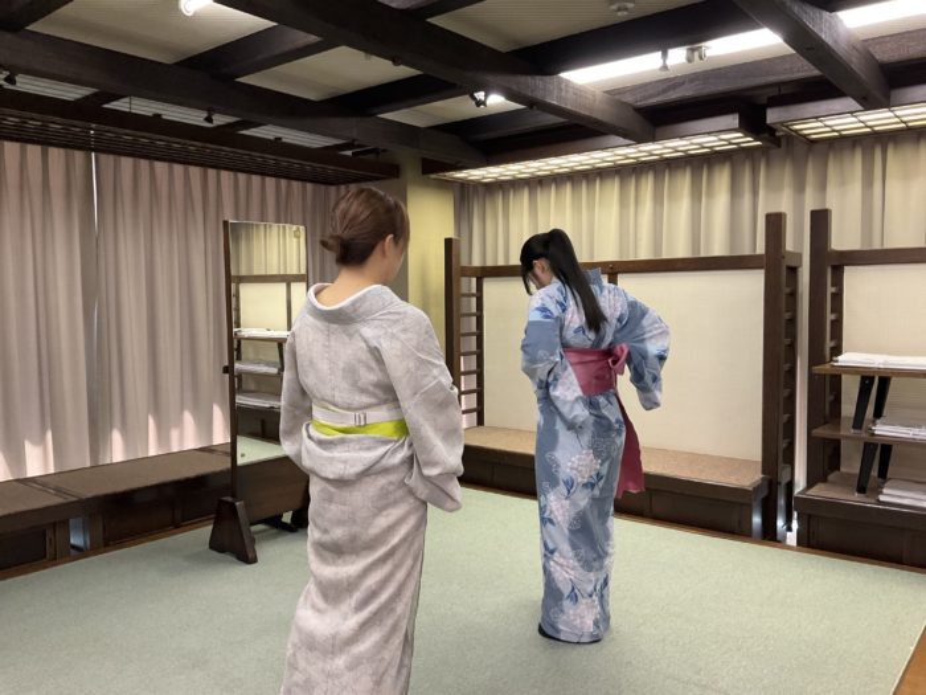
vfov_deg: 48.2
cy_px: 348
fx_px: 776
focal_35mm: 29
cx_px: 463
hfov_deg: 61.7
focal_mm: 3
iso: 125
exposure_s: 1/60
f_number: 1.8
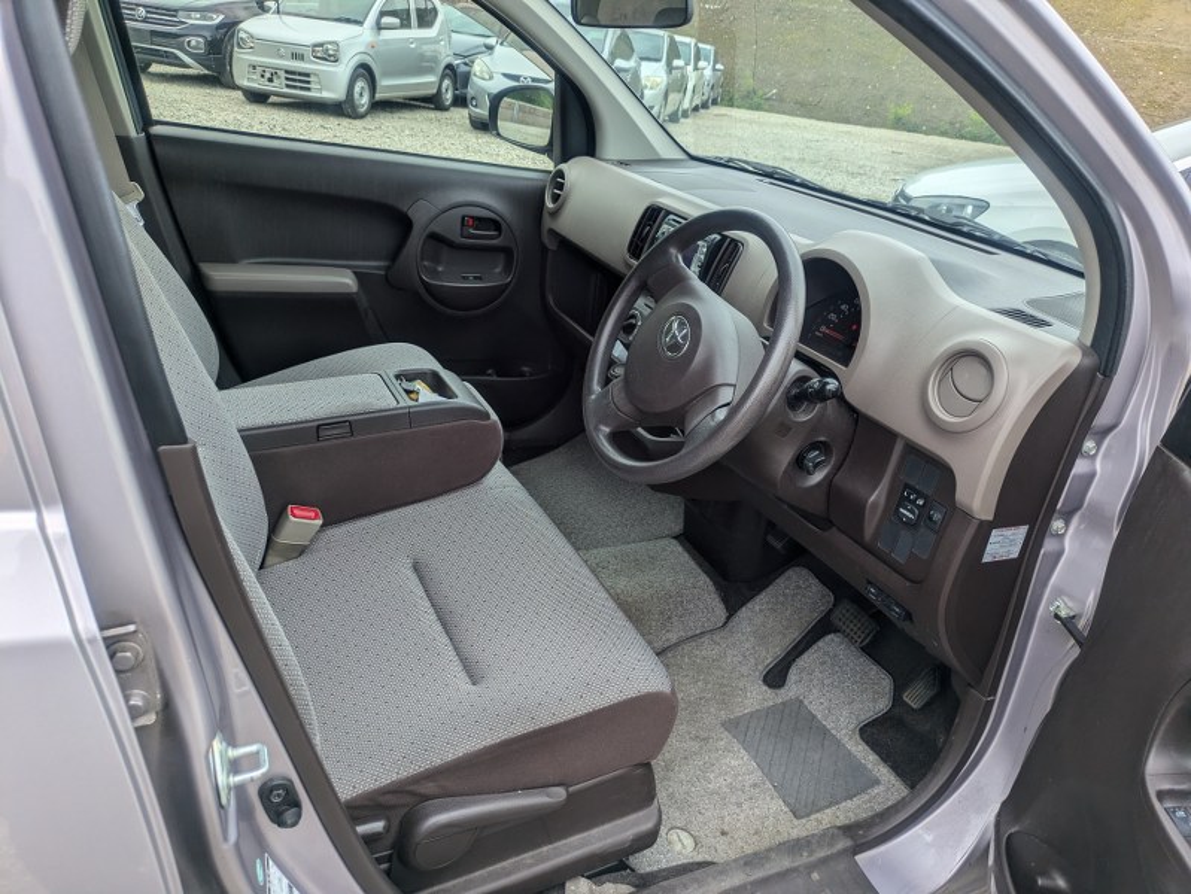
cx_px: 596
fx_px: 861
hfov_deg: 69.4
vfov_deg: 54.9
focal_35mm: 25
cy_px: 447
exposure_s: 1/748
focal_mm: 5.43
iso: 47
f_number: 1.89
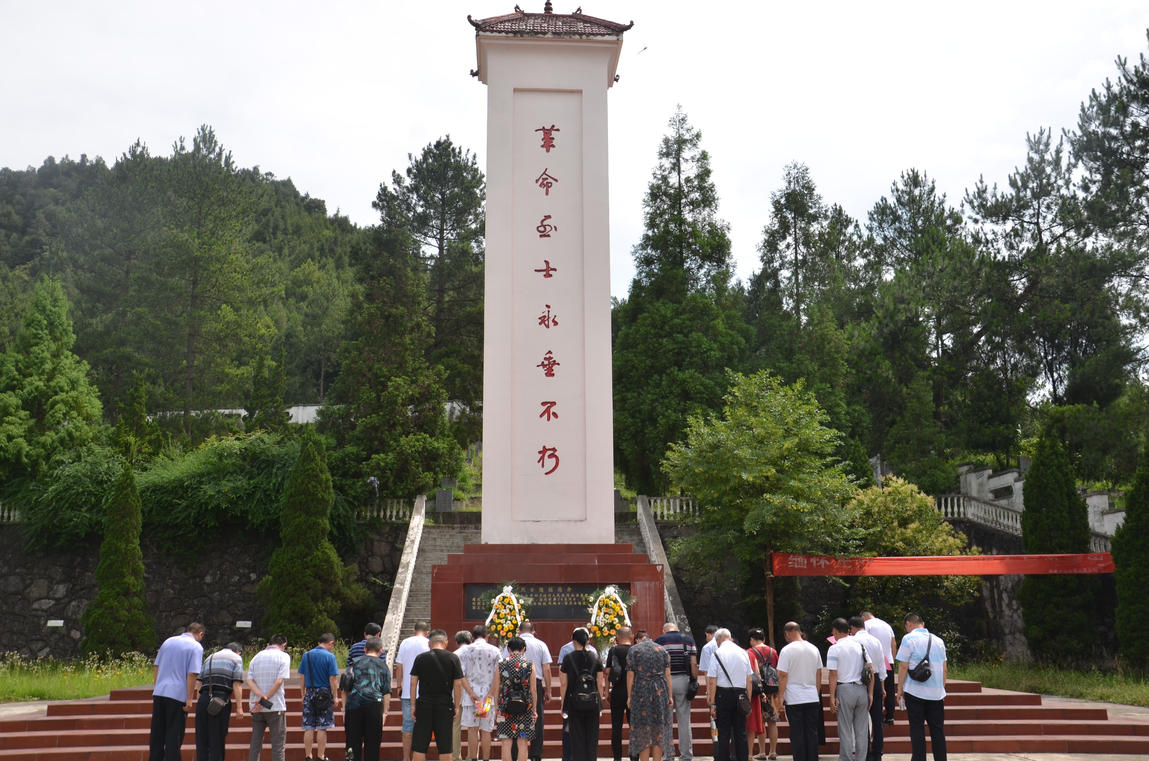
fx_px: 1147
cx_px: 574
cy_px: 380
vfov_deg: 36.7
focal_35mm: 36
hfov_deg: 53.2
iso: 100
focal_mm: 24
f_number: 8
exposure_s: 1/250
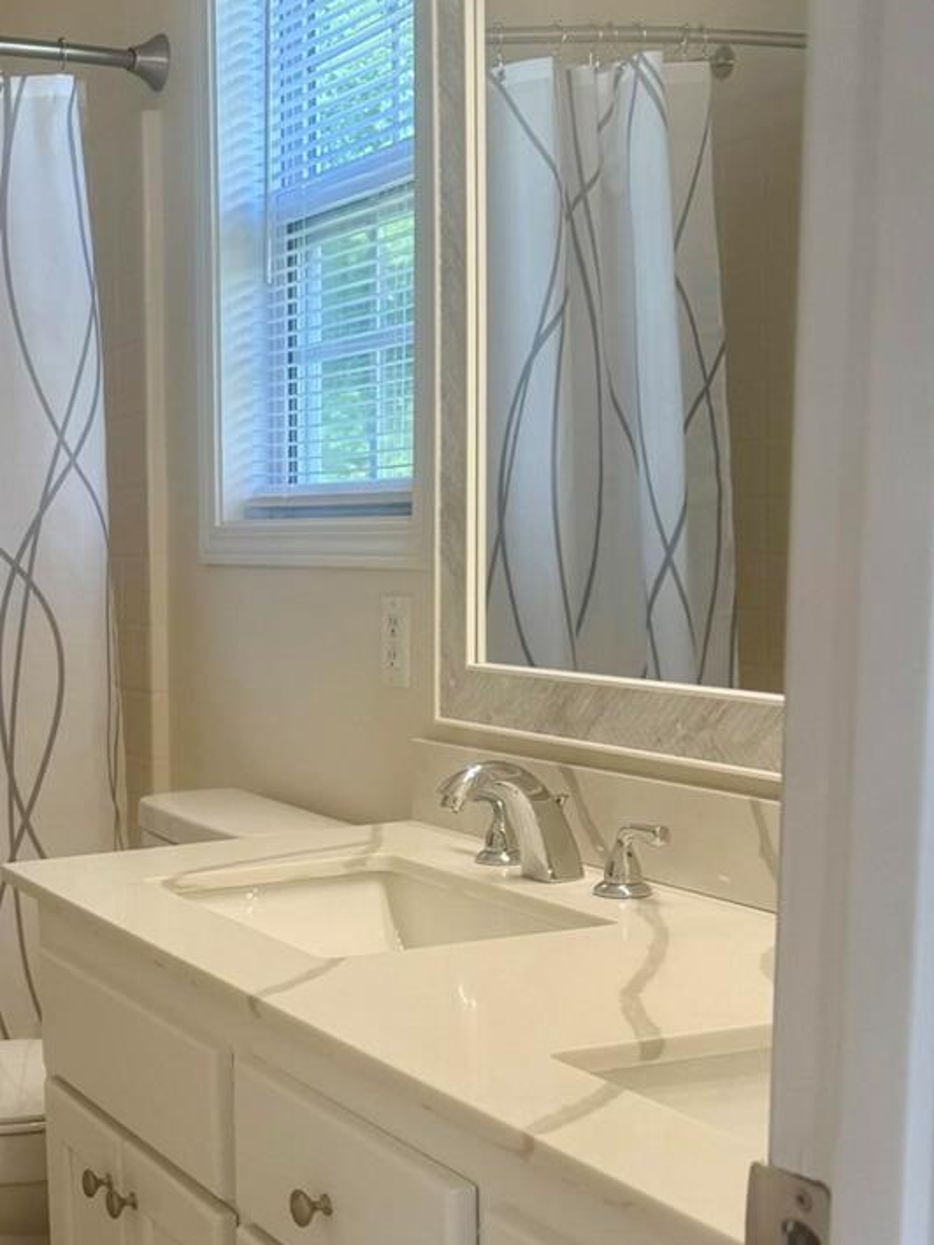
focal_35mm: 52
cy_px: 857
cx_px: -56
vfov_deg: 36.3
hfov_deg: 26.2
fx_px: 1870
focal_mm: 6.76
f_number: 1.78
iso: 64
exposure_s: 1/163
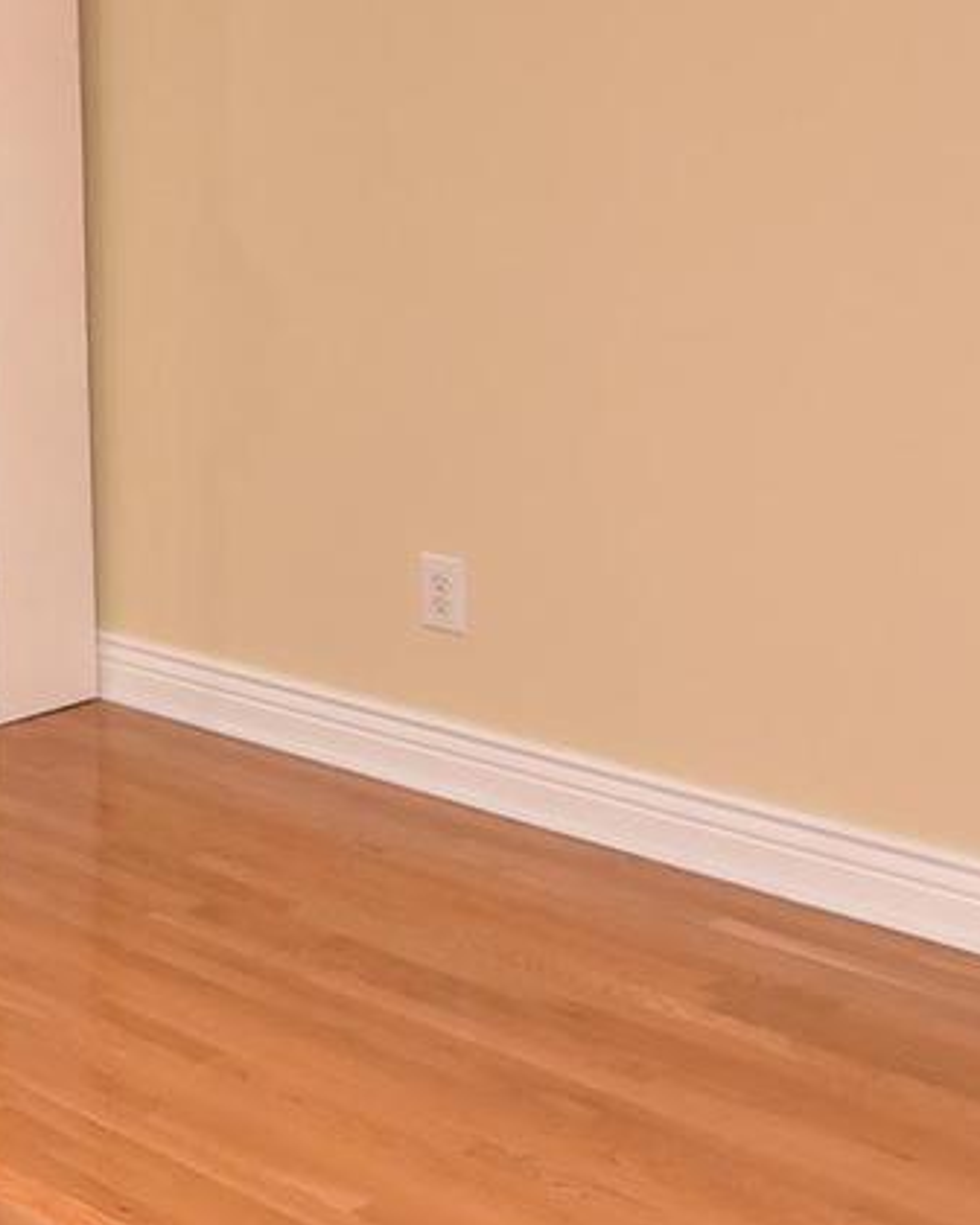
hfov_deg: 22.3
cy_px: 88
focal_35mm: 58
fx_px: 2103
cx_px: -435
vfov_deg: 30.8
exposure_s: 1/40
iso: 800
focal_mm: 12
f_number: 8
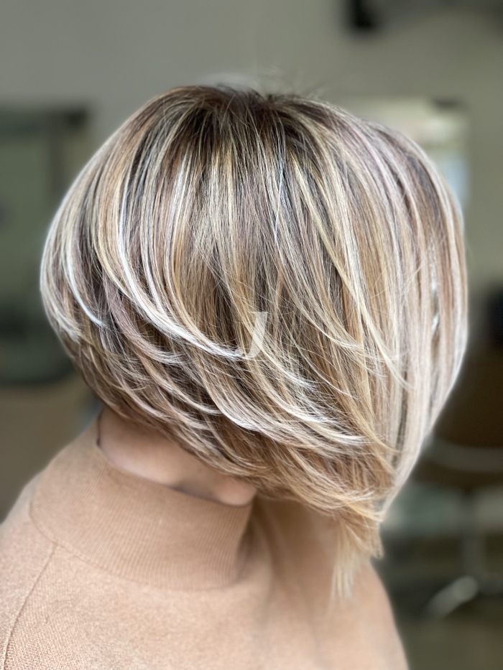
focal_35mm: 64
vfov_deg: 30.3
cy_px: 335
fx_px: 1240
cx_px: 252
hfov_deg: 22.9
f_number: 2.2
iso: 200
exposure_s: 1/33
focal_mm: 7.5
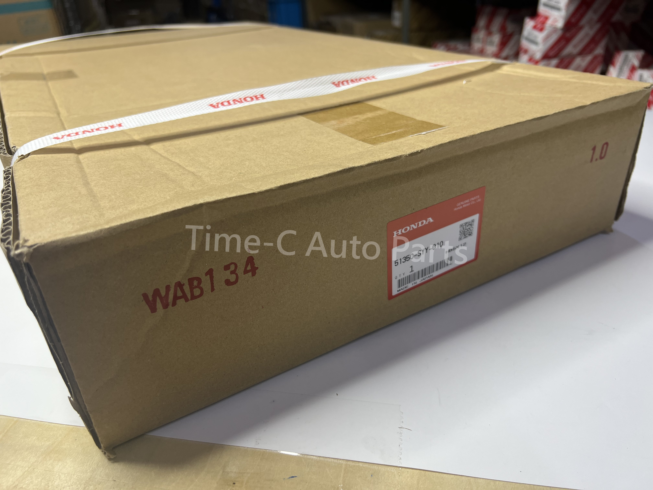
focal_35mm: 26
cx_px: 326
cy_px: 245
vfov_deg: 53.1
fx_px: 490
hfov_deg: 67.3
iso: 64
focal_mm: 5.7
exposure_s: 1/100
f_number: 1.5
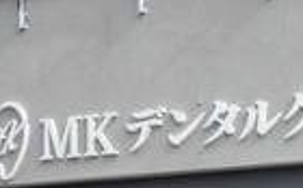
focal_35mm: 159
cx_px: 426
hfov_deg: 12.6
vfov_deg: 8.0
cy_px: 323
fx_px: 1311
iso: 200
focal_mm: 15
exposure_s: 1/60
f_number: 5.6
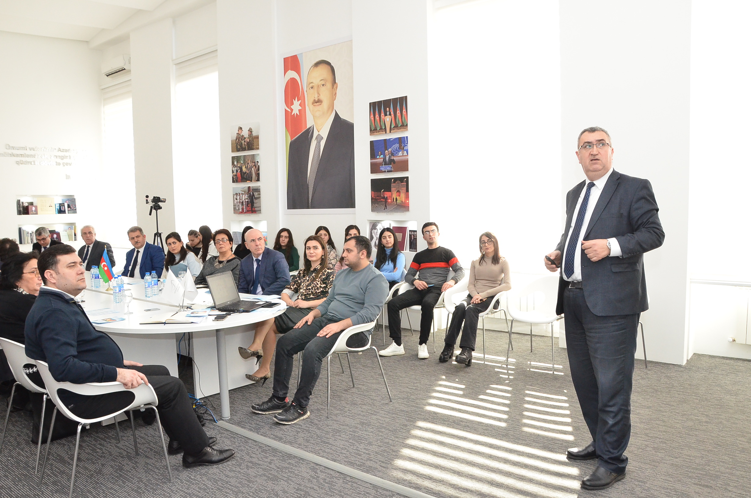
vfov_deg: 47.7
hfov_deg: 67.5
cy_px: 249
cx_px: 376
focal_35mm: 27
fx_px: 562
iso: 2200
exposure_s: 1/160
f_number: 8
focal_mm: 18
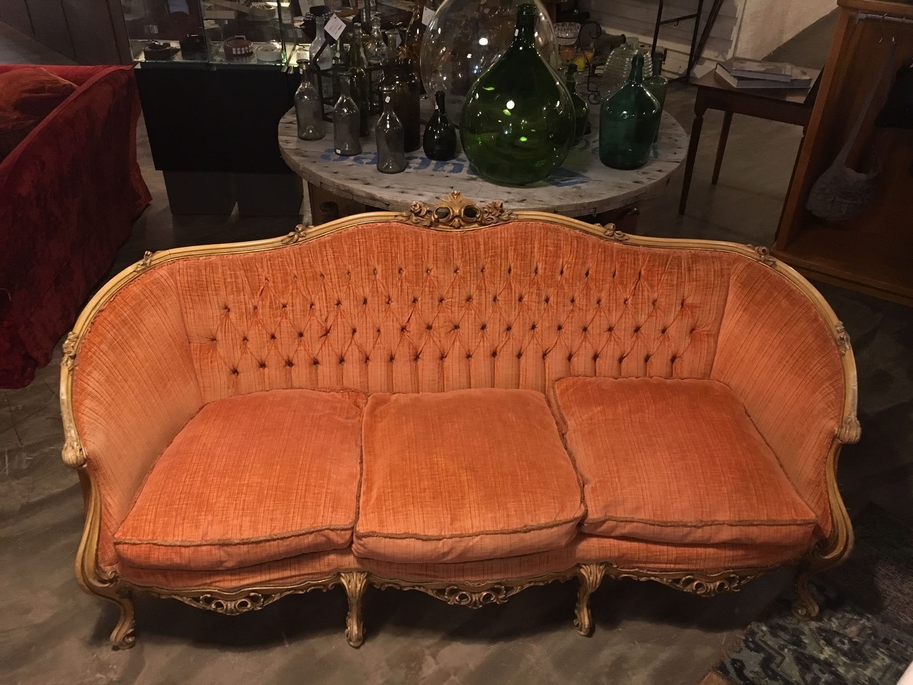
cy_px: 342
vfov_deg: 48.2
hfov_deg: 61.7
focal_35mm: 29
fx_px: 765
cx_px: 456
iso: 200
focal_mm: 4.15
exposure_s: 1/17
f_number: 2.2
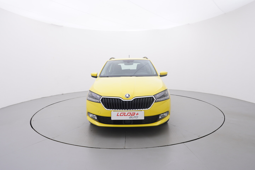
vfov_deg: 56.2
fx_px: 159
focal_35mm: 22
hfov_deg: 77.3
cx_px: 128
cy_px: 85
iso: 200
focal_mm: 15
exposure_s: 1/80
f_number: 5
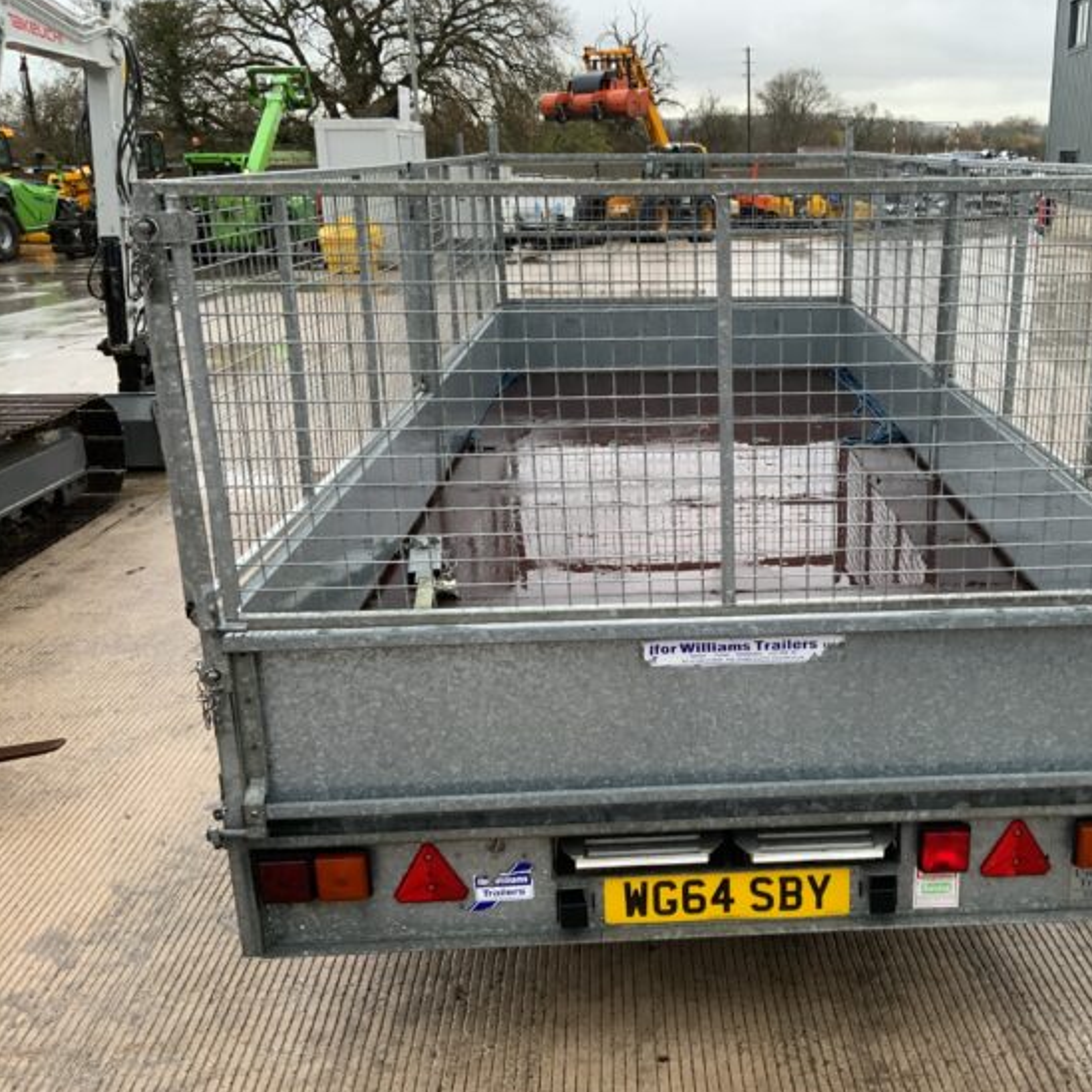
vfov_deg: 47.2
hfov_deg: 46.4
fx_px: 1249
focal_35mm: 35
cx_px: 740
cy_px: 554
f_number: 1.8
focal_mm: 3
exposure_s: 1/60
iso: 80
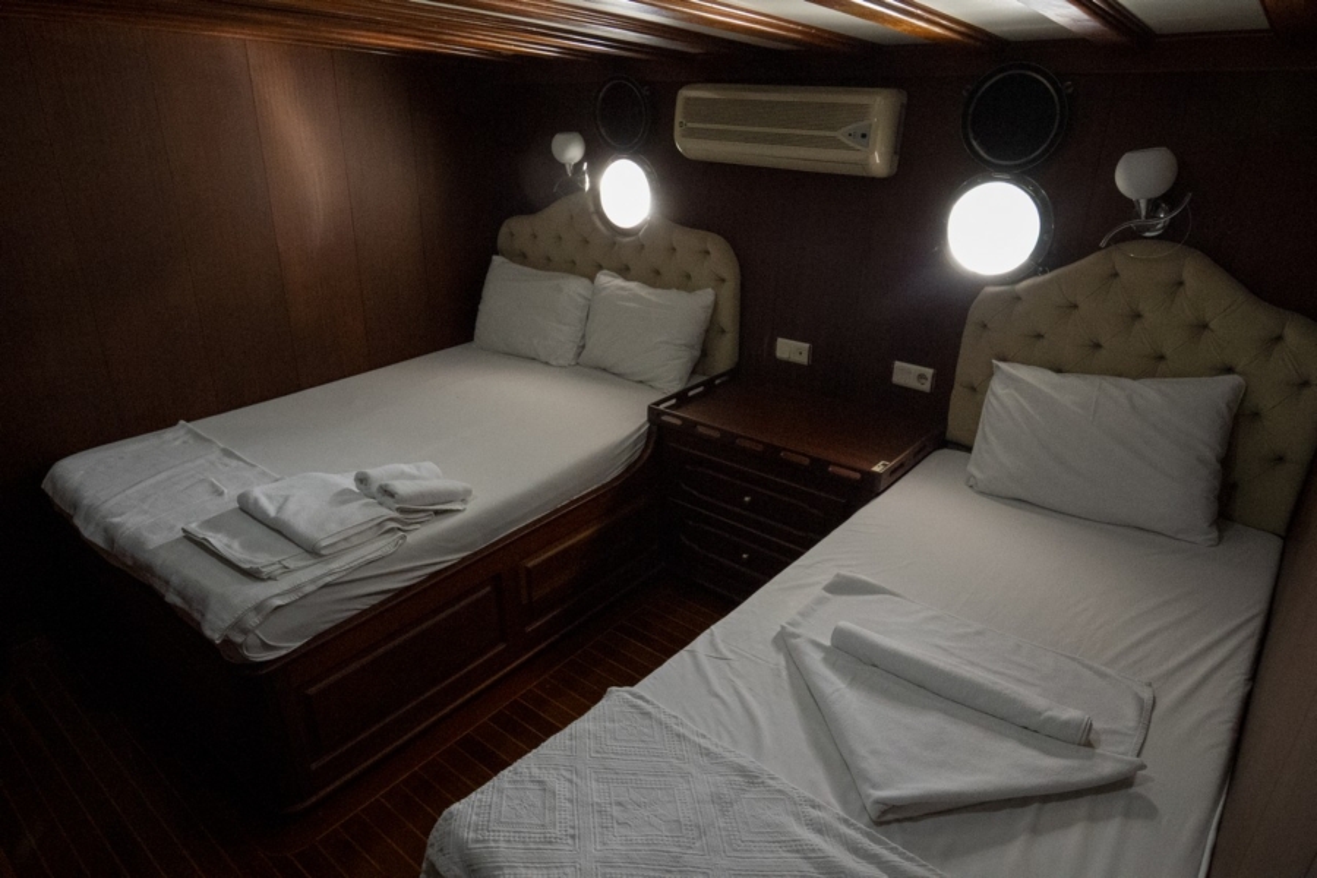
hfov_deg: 81.2
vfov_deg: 59.5
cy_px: 439
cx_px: 658
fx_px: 768
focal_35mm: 21
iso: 12800
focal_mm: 14
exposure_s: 1/100
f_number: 8
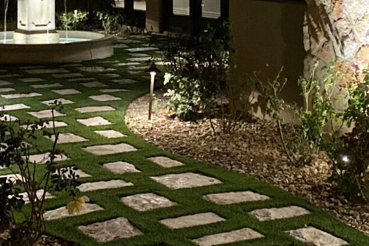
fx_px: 933
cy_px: -25
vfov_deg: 14.7
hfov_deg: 22.4
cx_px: 183
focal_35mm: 91
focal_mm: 4.25
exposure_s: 1/30
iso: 800
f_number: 1.8
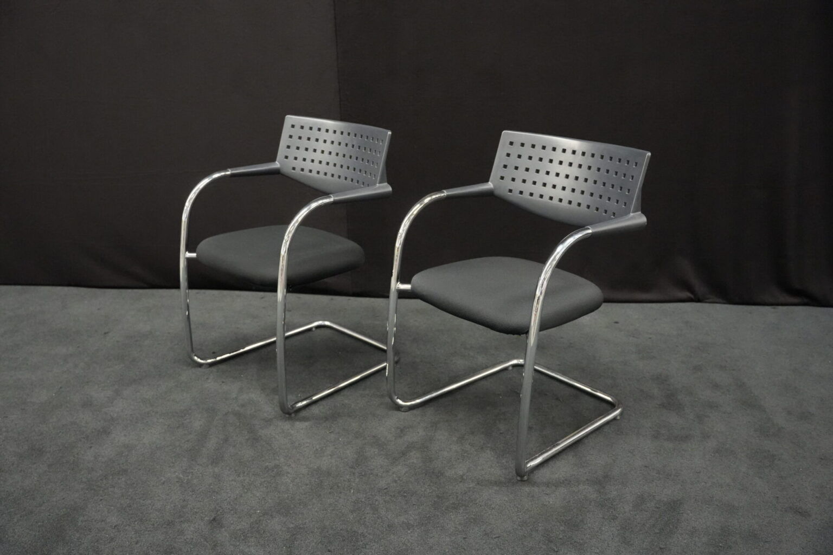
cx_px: 416
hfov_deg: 58.7
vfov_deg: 41.1
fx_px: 740
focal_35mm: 32
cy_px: 278
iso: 12800
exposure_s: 1/100
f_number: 4
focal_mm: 32
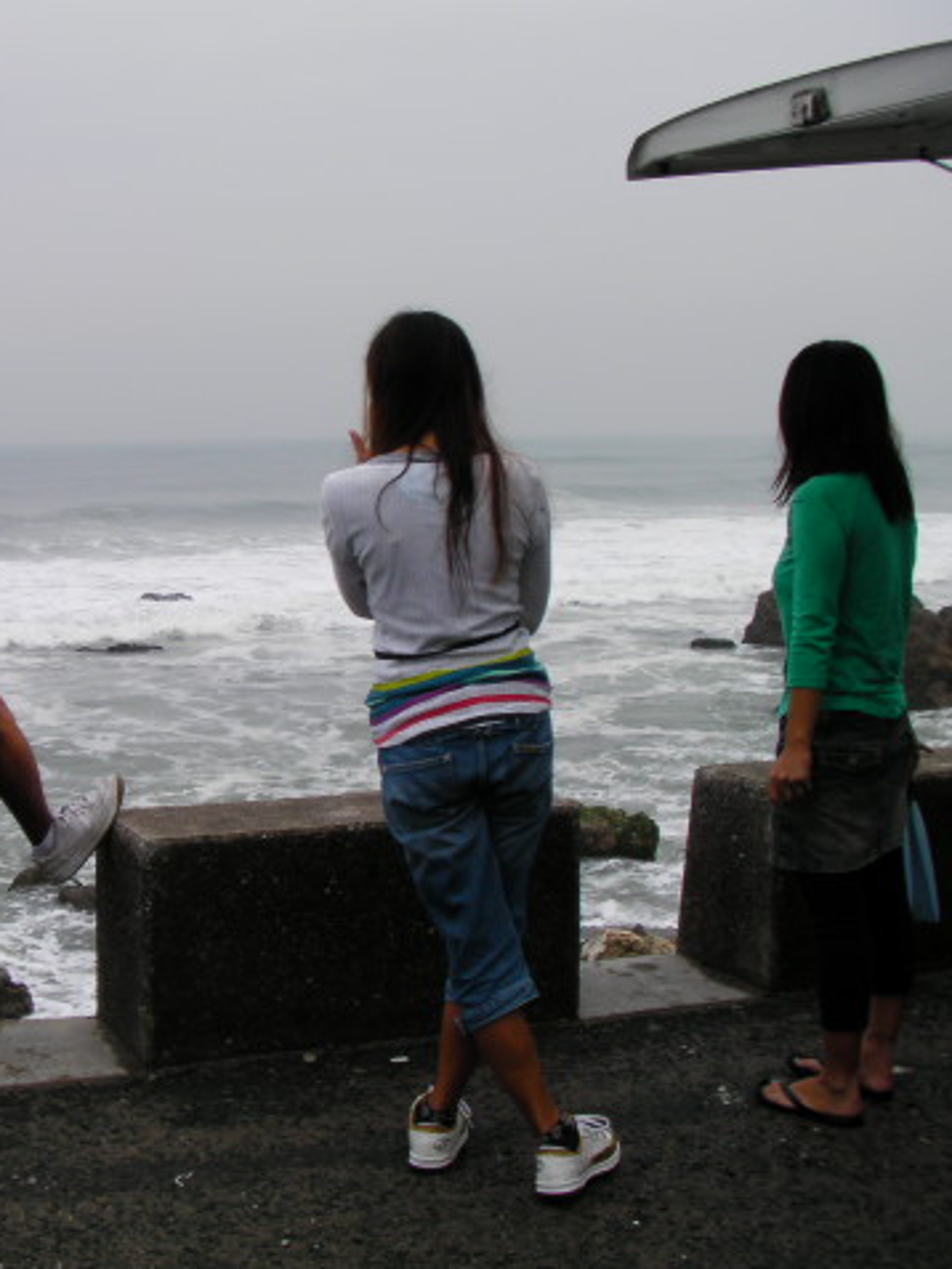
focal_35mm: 51
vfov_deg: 37.5
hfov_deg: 28.2
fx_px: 1869
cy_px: 636
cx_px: 239
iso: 50
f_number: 3.5
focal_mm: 6.3
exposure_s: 1/260
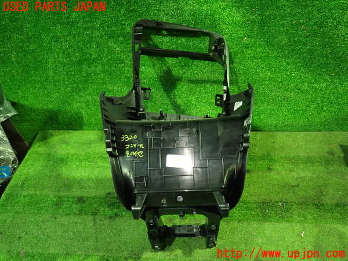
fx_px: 251
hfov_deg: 69.4
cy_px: 130
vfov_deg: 54.9
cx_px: 174
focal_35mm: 25
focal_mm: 4.5
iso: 800
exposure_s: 1/30
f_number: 2
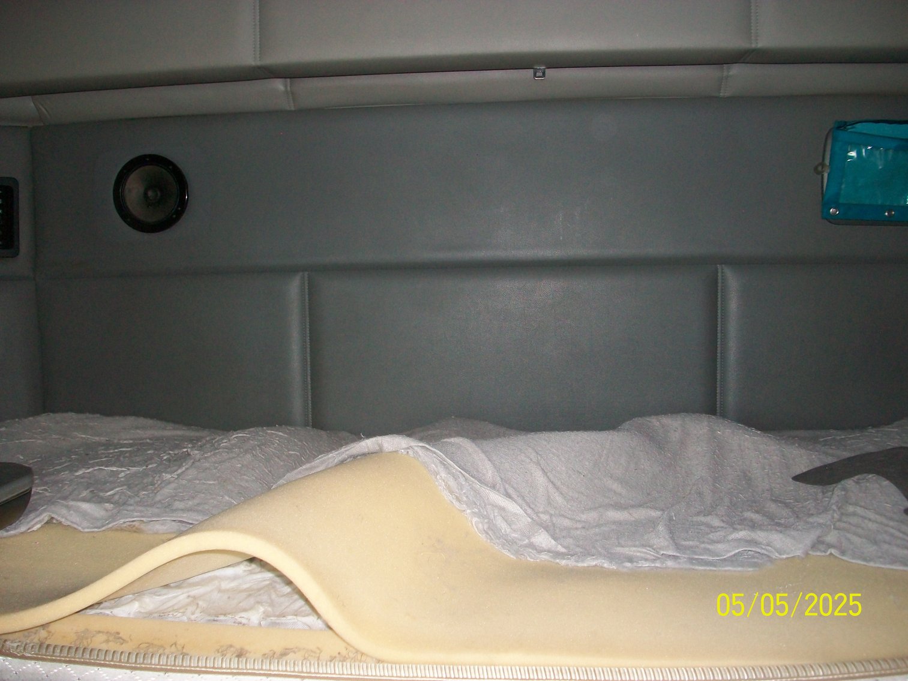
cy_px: 340
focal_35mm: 34
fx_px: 892
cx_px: 454
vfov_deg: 41.8
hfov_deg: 54.0
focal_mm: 5.7
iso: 120
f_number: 2.8
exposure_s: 1/60
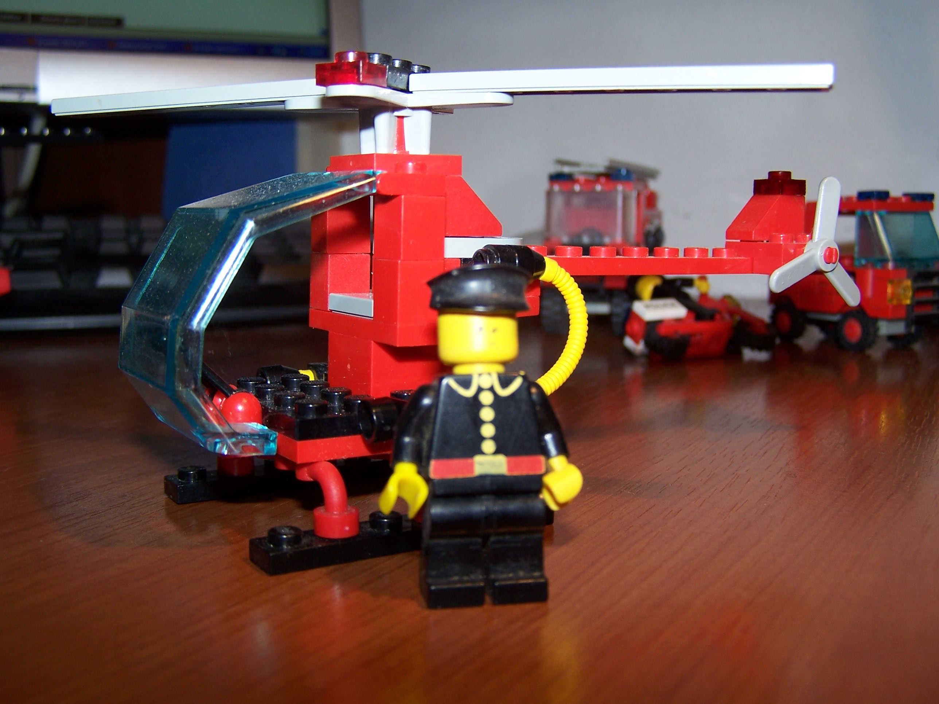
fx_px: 1031
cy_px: 352
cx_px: 470
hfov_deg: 49.0
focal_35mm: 38
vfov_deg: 37.7
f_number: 2.8
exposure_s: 1/60
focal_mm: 6.3
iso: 80
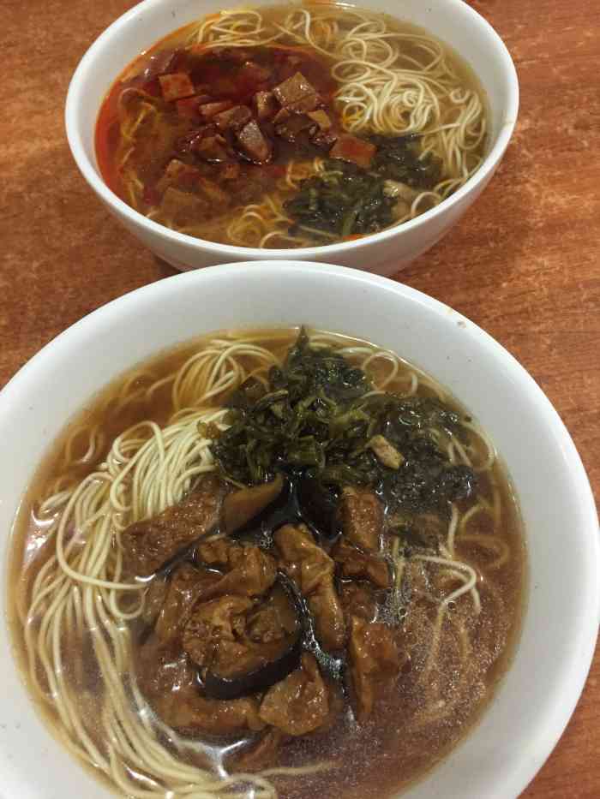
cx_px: 300
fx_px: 670
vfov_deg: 61.7
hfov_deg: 48.2
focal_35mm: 29
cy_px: 400
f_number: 2.2
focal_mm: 4.15
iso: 250
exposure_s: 1/30
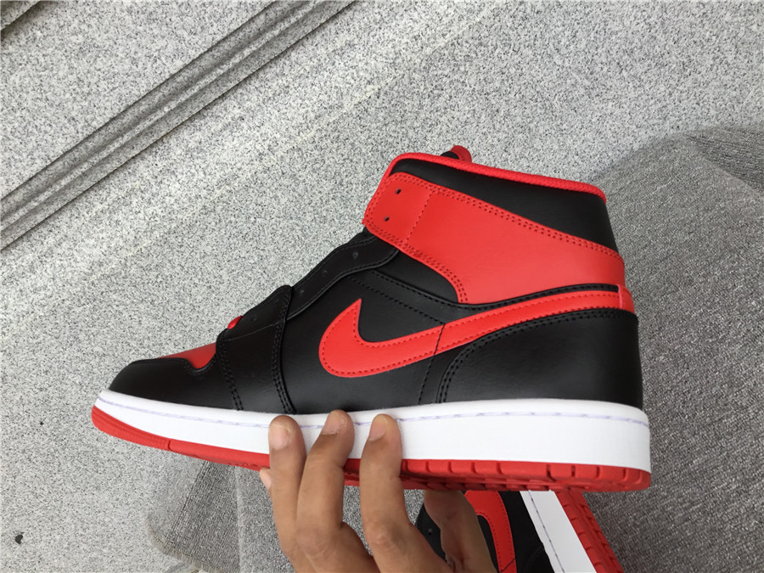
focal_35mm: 31
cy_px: 286
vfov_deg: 45.4
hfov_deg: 58.4
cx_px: 382
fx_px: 684
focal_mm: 3.3
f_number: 2.4
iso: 25
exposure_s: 1/161
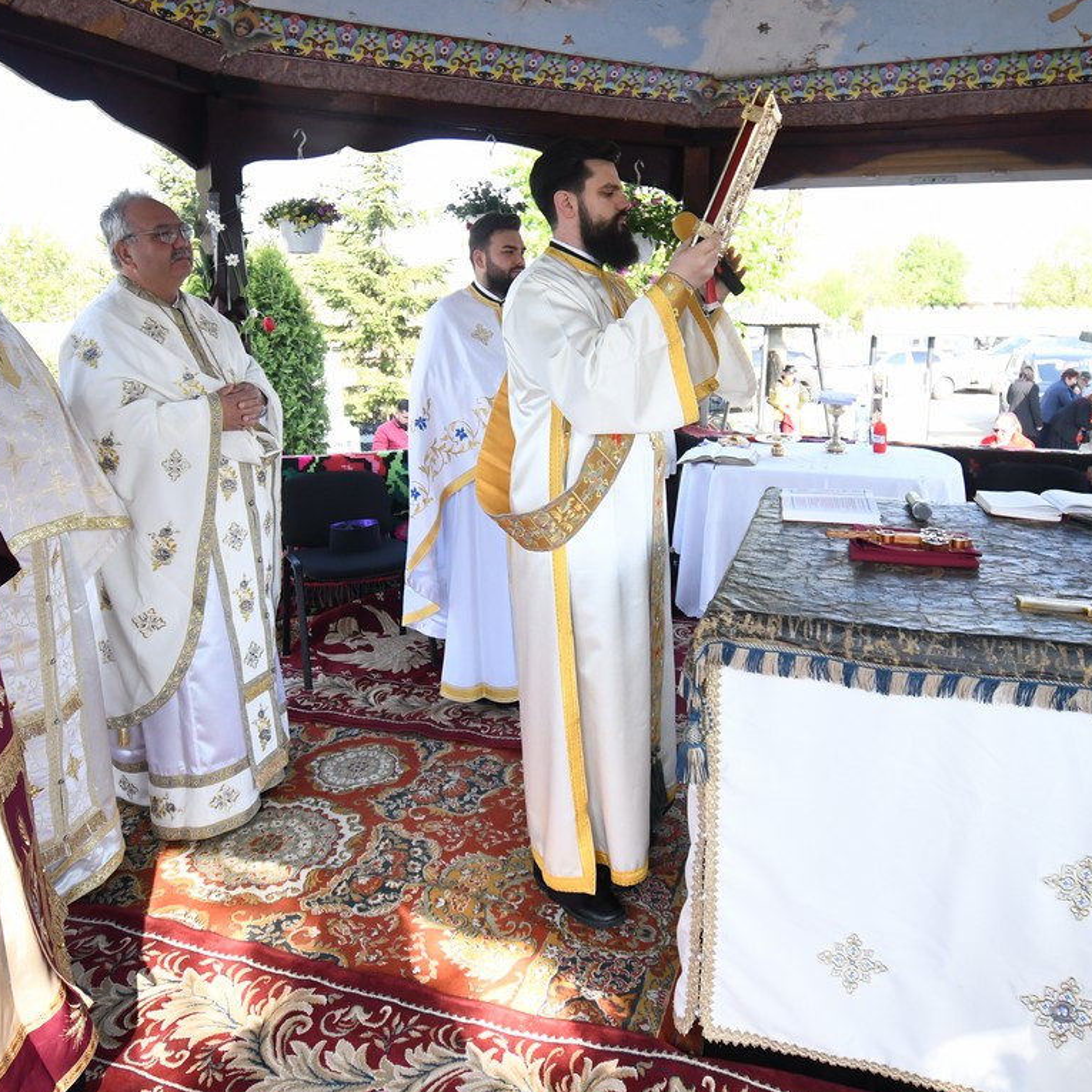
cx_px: 404
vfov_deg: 74.8
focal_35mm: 20
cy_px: 554
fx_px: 714
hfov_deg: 73.5
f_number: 4.5
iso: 1000
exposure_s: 1/500
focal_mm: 10
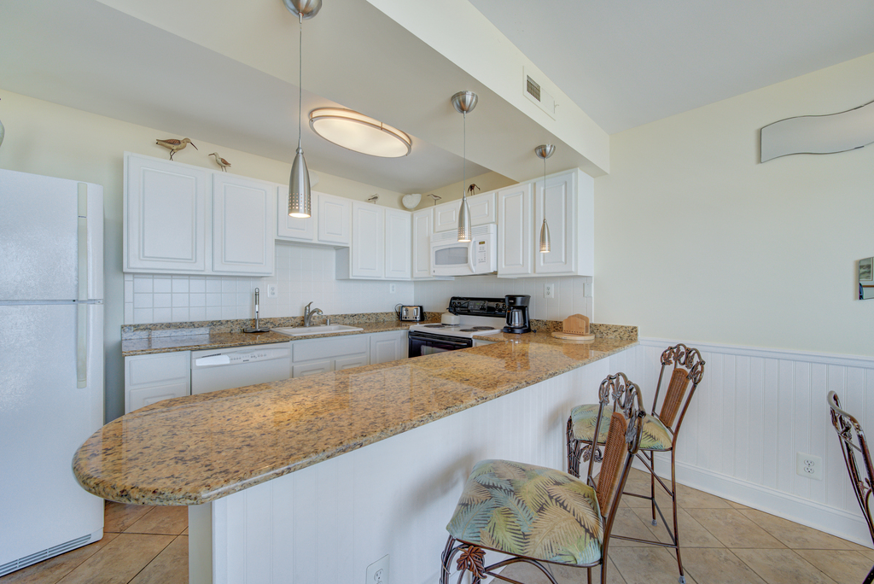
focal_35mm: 13
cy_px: 292
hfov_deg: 108.3
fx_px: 316
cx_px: 437
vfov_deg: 85.5
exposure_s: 1/30
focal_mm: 13
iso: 320
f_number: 8
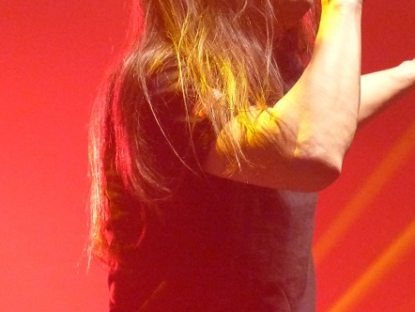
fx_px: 2843
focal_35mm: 237
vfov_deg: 6.3
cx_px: 295
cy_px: 91
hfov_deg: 8.3
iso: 2000
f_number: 2.8
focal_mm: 29.6
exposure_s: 1/80
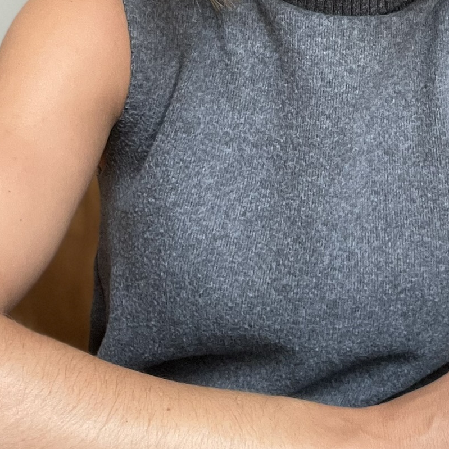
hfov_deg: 24.8
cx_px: 380
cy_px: -22
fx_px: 998
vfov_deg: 24.0
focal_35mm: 68
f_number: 2.2
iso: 250
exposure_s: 1/60
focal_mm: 2.71
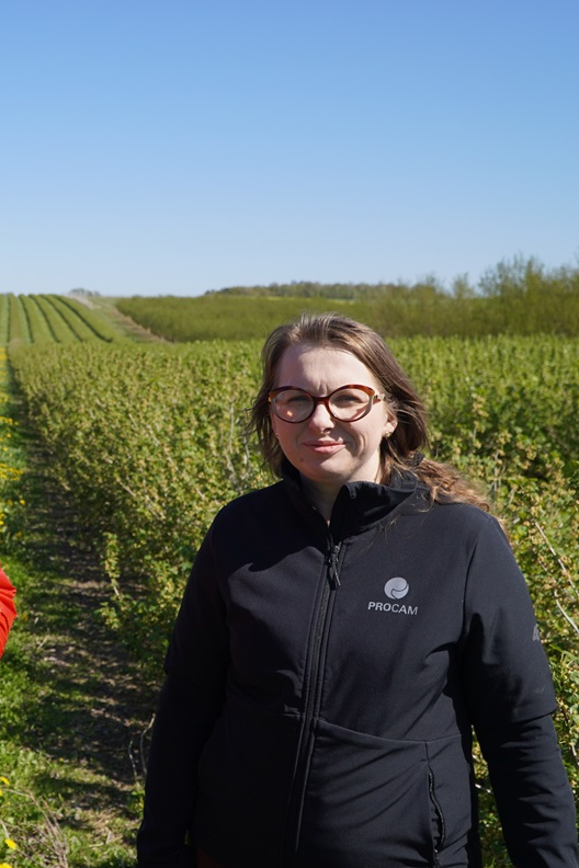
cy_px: 436
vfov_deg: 39.6
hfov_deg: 25.7
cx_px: 8
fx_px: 1206
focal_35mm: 50
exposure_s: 1/800
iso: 100
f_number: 5
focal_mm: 22
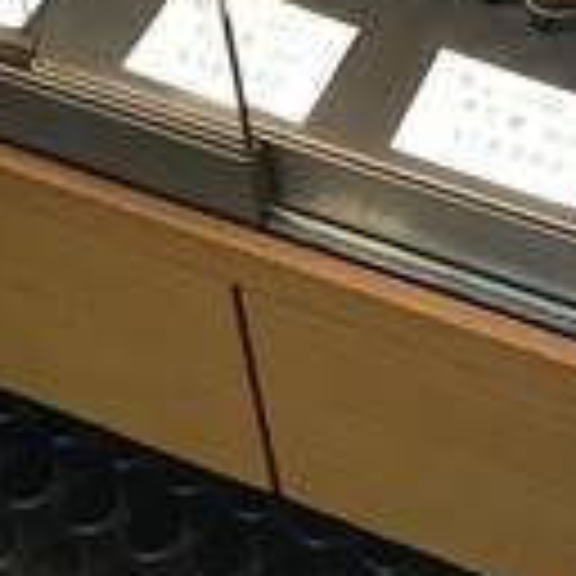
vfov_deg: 12.8
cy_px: -464
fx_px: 2334
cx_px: 490
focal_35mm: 124
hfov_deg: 14.0
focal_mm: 3.99
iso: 40
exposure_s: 1/30
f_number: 1.8
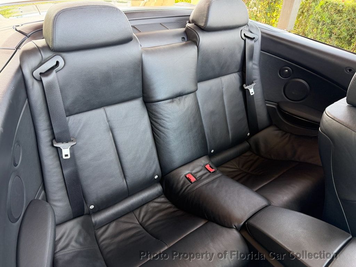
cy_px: 134
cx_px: 178
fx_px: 247
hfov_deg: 71.6
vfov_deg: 56.8
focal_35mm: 24
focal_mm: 6.76
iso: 200
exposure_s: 1/96
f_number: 1.78
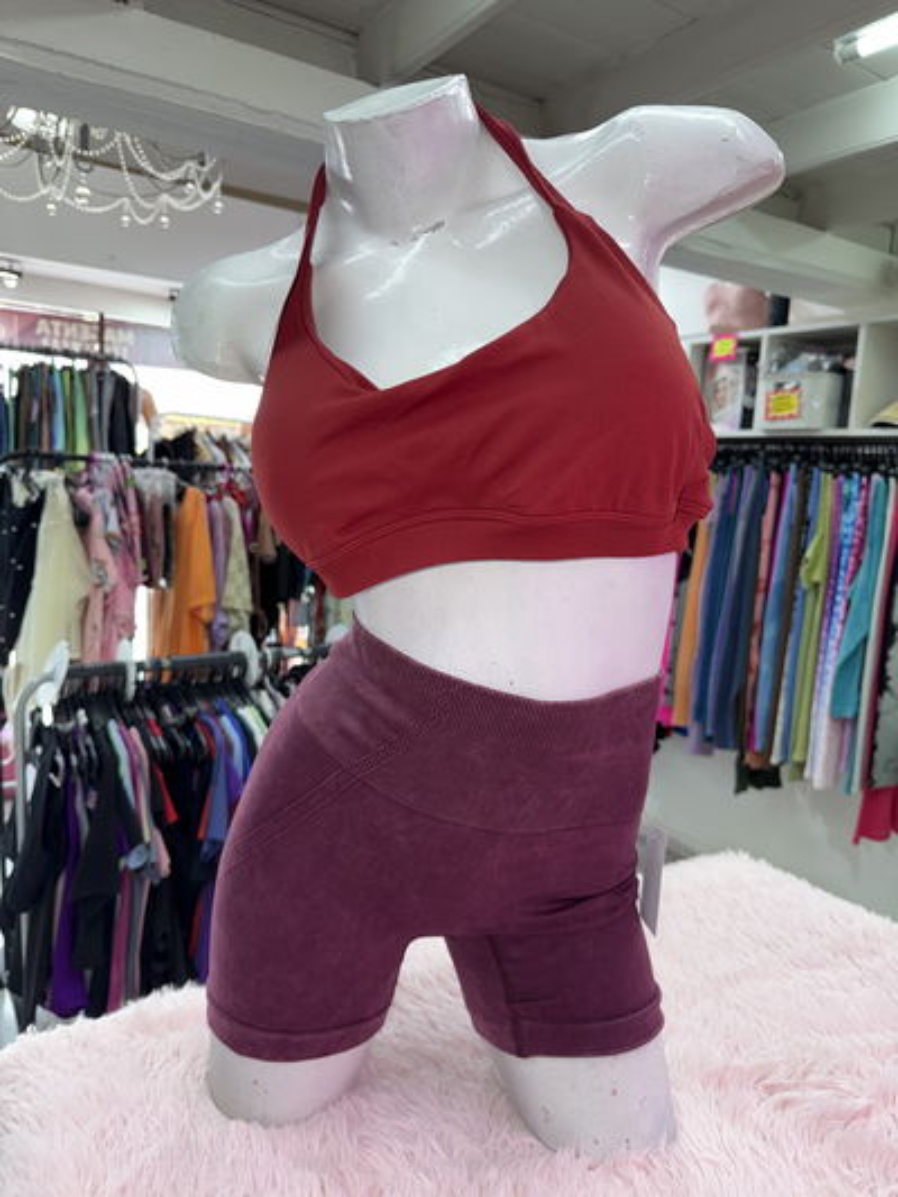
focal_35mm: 24
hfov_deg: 56.8
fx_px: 830
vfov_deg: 71.6
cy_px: 598
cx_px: 449
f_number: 1.78
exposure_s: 1/53
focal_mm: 6.76
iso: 64
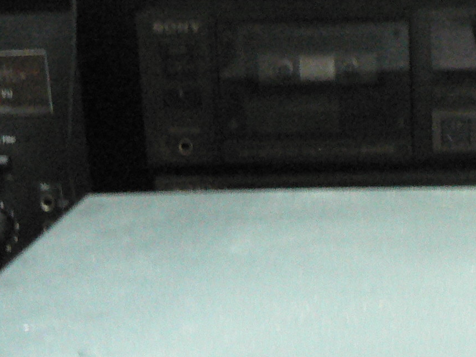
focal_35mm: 107
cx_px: 527
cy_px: 506
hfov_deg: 17.7
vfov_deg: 13.2
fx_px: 1472
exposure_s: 1/6
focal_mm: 6
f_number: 2.8
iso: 400
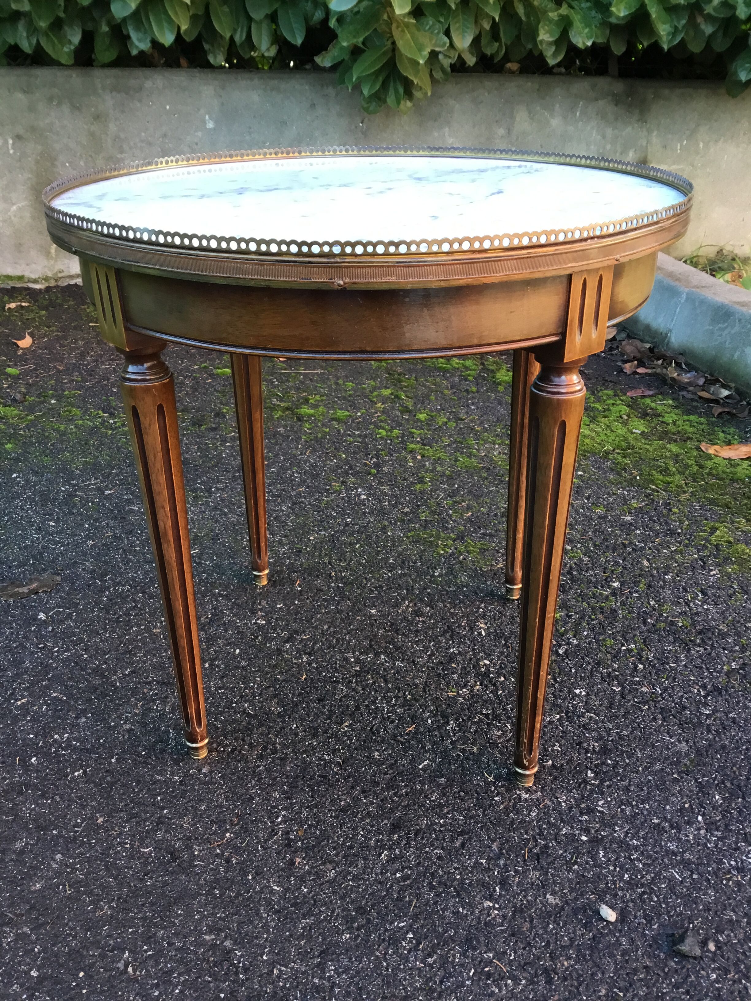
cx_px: 376
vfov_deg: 58.4
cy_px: 500
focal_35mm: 31
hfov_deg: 45.4
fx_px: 897
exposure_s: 1/33
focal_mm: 3.3
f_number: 2.4
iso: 32
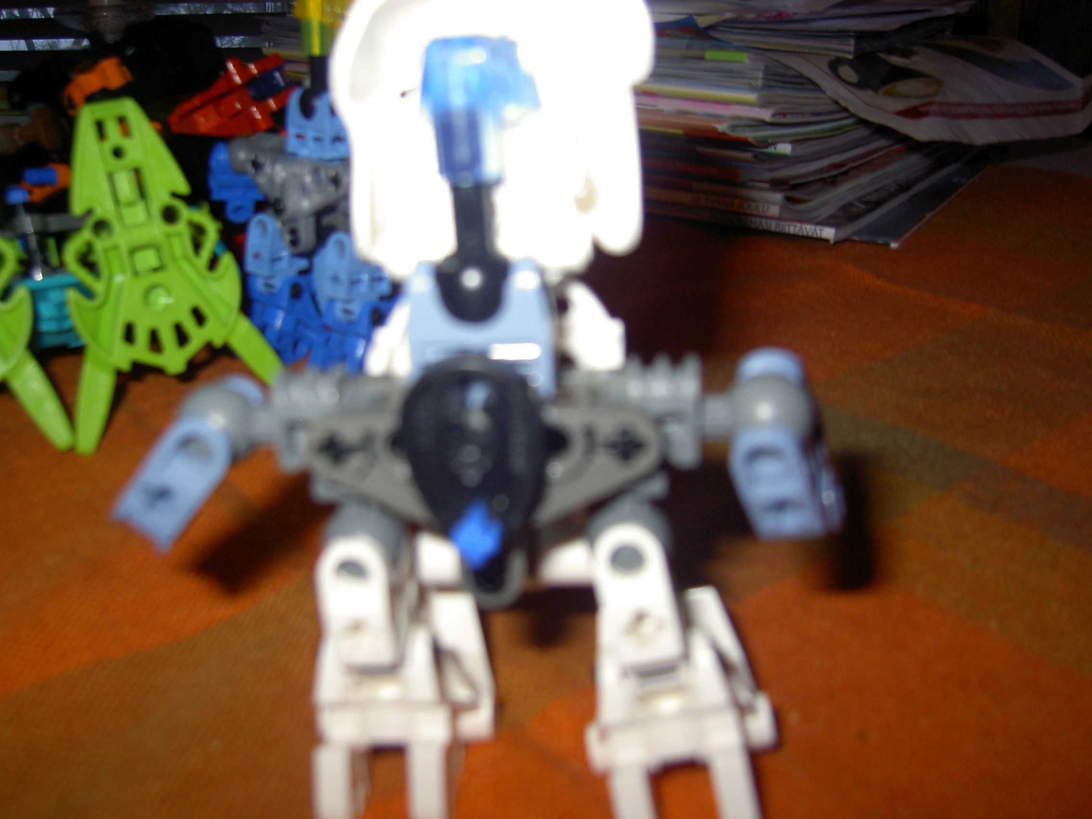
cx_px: 546
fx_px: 1073
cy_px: 410
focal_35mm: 34
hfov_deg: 54.0
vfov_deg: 41.8
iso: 100
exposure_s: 1/60
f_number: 2.8
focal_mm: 5.6
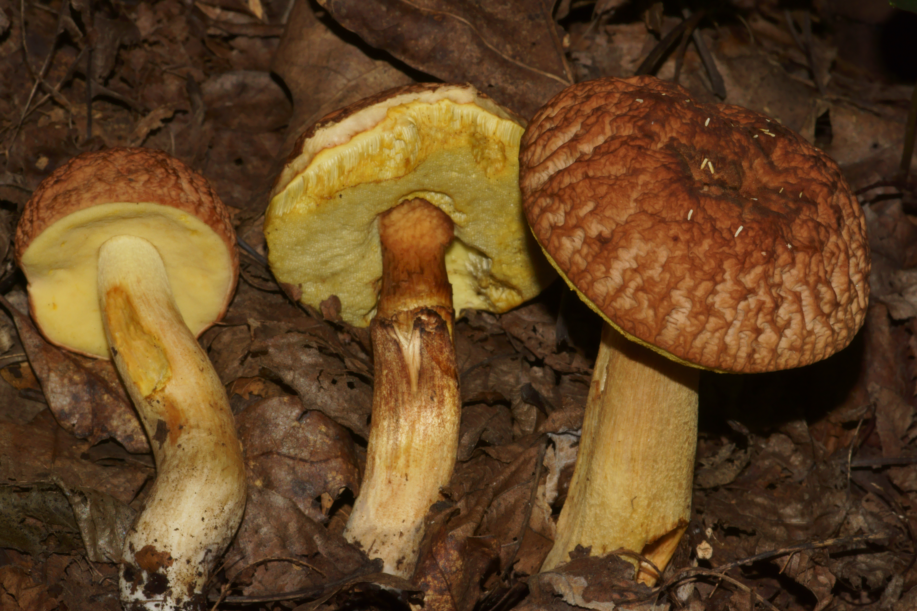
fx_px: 3821
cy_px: 306
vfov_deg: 9.1
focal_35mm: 150
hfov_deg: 13.7
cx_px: 458
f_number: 22
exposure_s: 1/60
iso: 200
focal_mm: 100
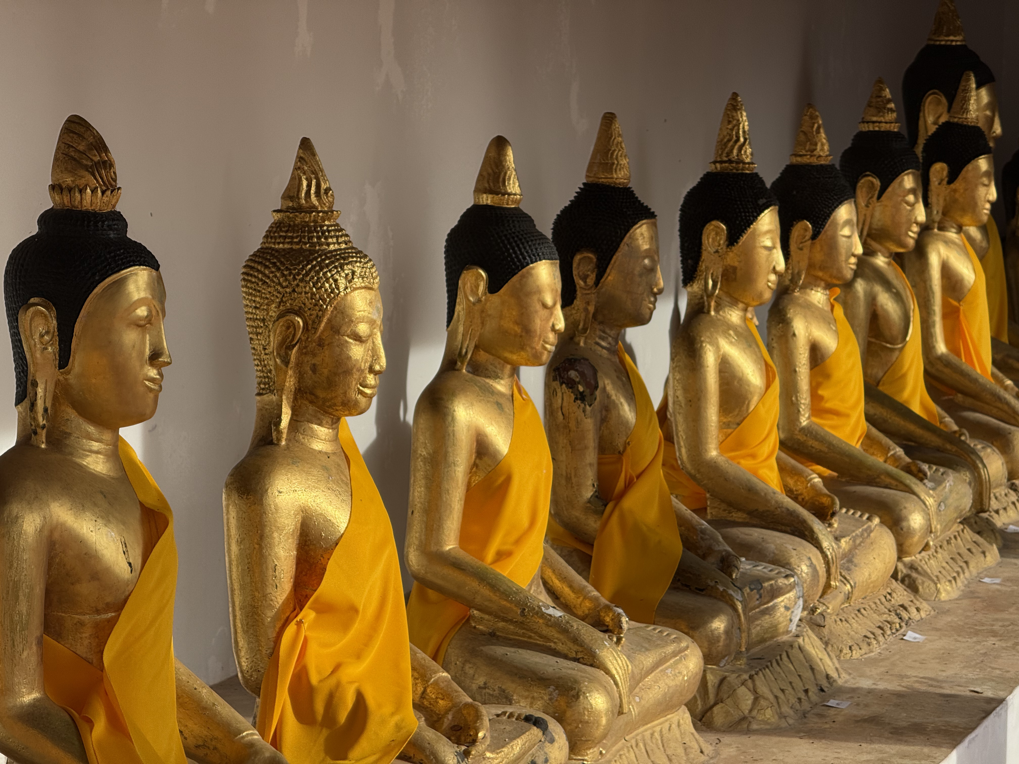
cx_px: 510
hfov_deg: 16.4
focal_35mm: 120
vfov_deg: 12.3
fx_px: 3532
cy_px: 382
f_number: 2.8
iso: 64
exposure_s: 1/563
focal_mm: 15.66
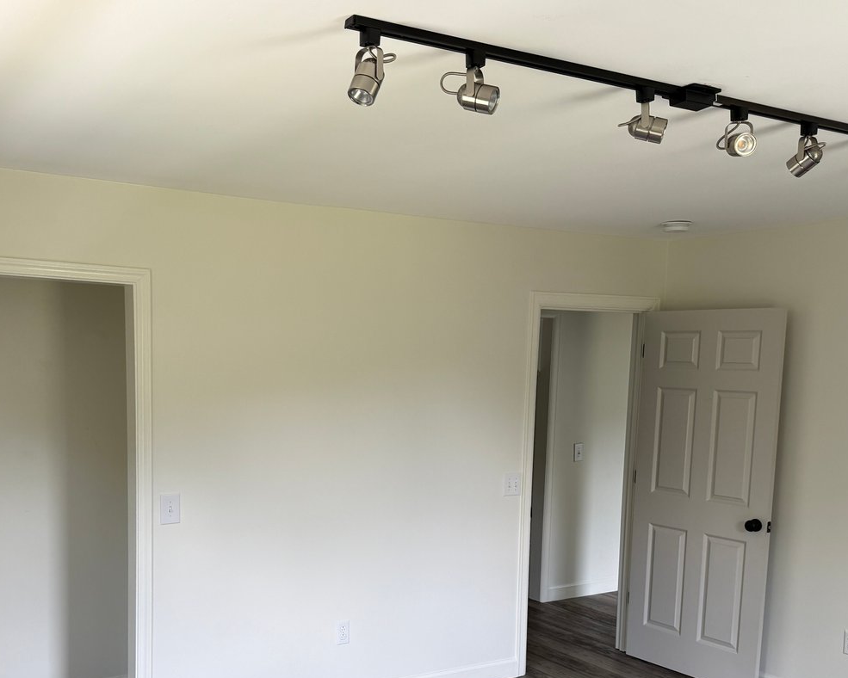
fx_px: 904
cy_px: 461
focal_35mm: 36
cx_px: 313
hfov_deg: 49.7
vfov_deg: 40.6
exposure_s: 1/121
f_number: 1.78
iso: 125
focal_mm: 6.76
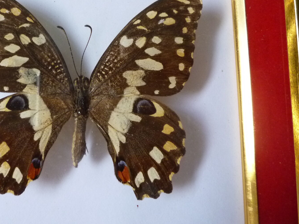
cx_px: 79
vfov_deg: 37.3
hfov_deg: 47.4
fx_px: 328
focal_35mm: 38
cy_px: 71
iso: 400
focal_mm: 4.5
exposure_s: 1/25
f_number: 2.8
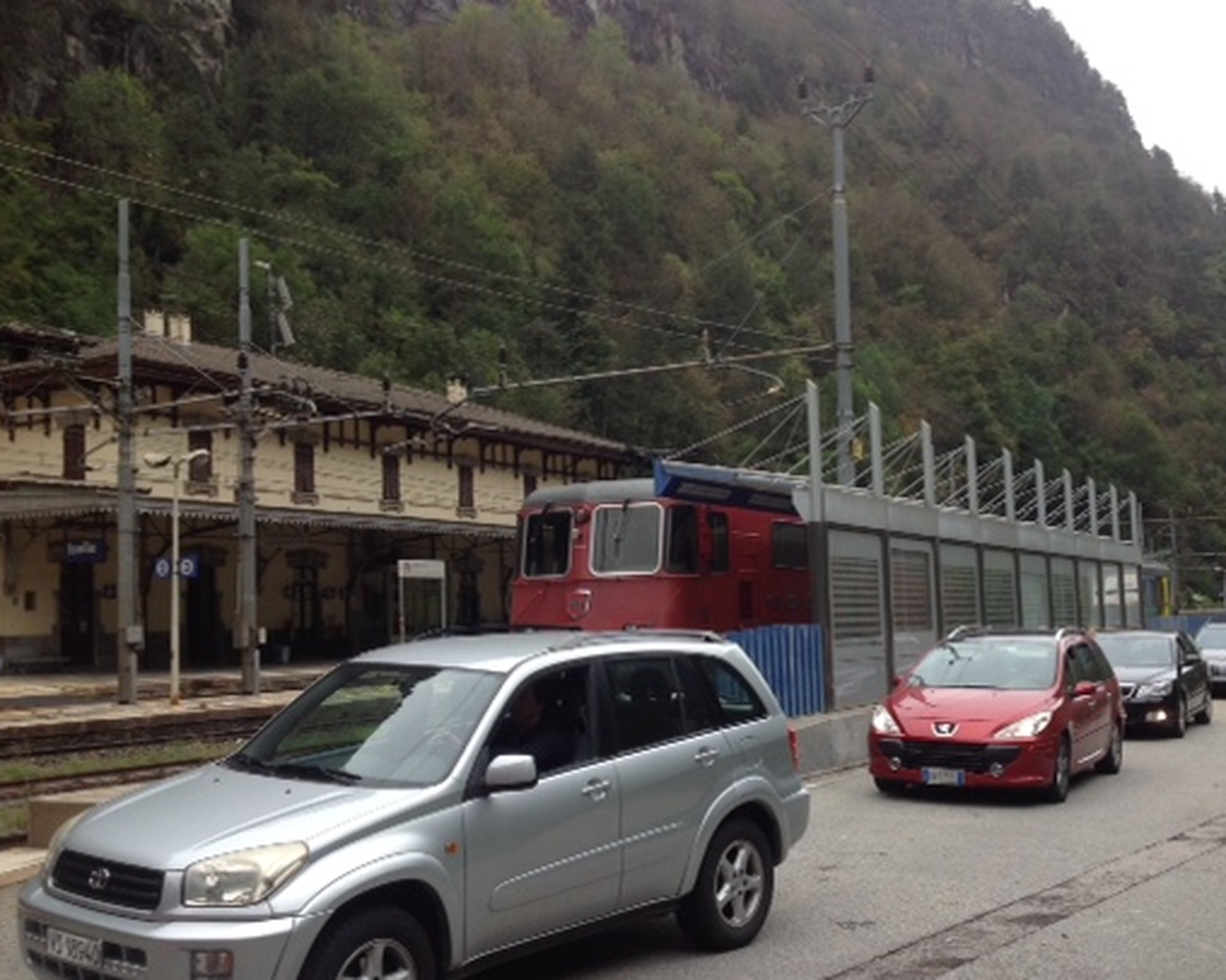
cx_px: 705
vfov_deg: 34.9
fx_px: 1560
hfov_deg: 42.8
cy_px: 526
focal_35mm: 43
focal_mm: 4.28
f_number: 2.4
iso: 50
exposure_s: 1/438
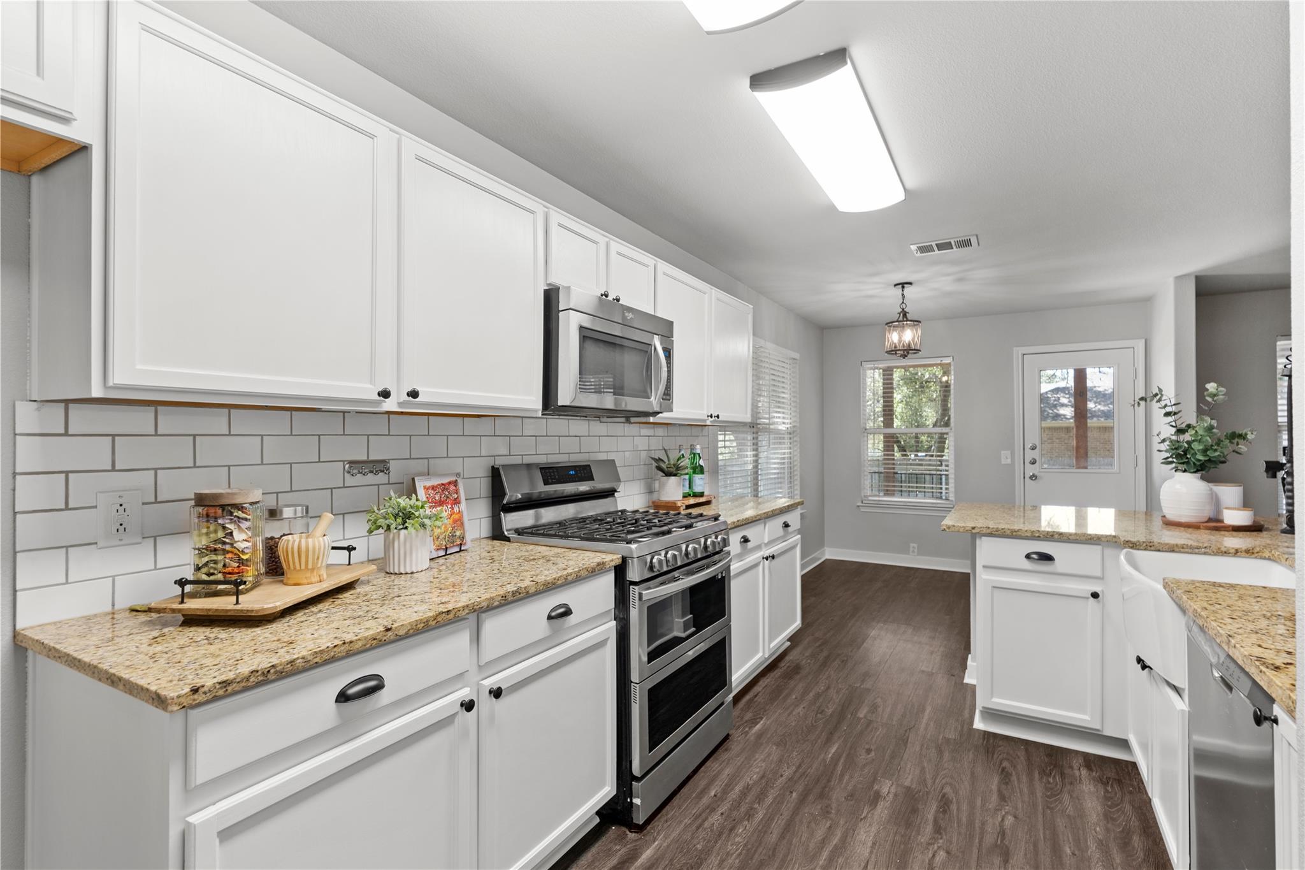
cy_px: 435
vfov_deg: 73.7
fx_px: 580
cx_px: 652
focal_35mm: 16
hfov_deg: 96.7
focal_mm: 16
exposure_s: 1/8
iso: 250
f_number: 8
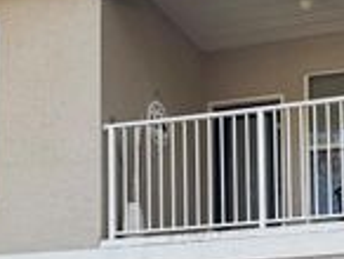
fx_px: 816
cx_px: 299
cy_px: 298
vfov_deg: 17.3
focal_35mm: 82
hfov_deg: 23.3
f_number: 1.78
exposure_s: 1/553
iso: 80
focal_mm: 6.76
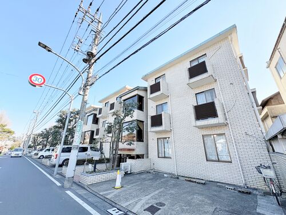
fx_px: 116
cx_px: 143
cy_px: 108
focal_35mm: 14
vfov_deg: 85.7
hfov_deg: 102.1
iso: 40
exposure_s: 1/561
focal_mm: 2.22
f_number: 2.2
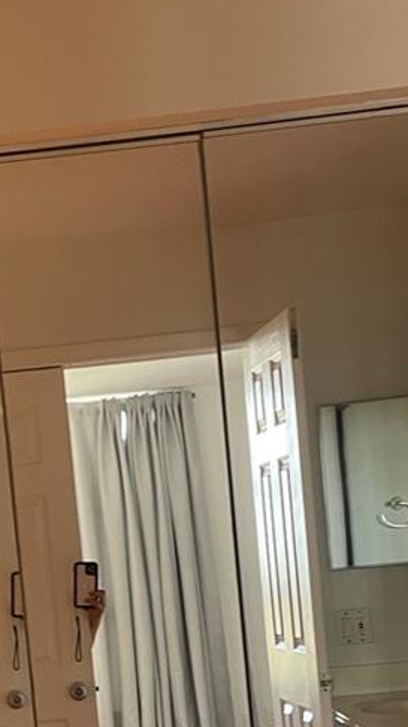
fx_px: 1348
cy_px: 669
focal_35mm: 70
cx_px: 91
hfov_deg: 17.1
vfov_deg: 28.8
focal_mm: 4.2
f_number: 1.6
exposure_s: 1/60
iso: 100
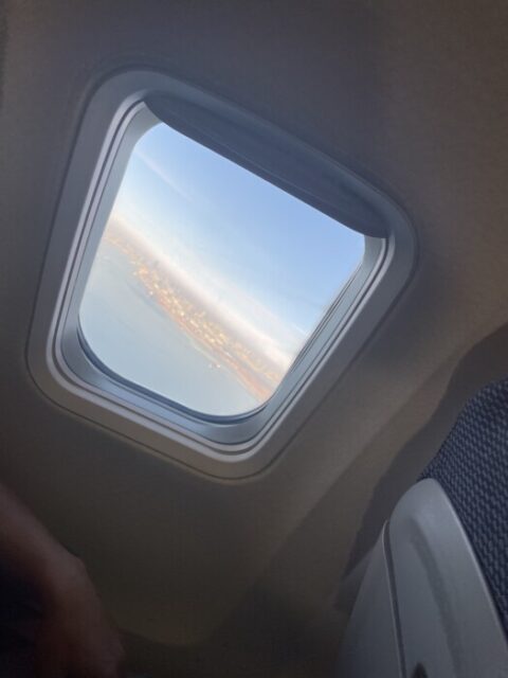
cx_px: 254
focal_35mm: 26
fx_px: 509
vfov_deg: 67.3
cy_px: 339
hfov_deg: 53.1
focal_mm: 4.2
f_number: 1.6
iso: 32
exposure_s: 1/997
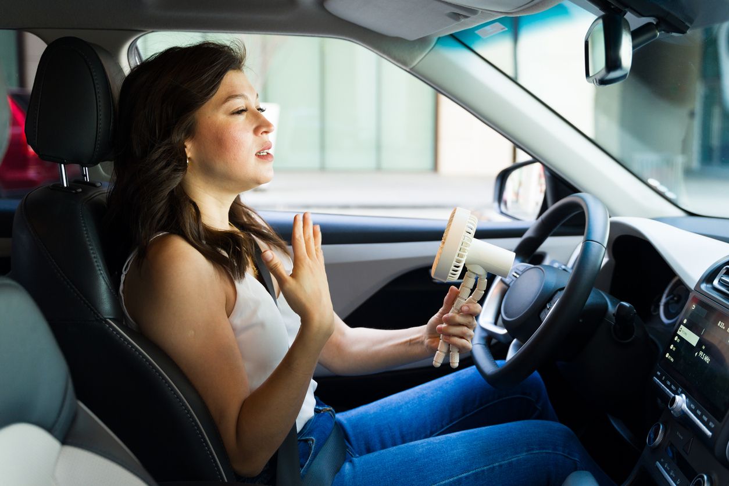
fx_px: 729
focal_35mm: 36
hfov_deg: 53.1
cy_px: 243
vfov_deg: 36.9
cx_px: 364
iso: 500
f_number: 2.8
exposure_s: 1/125
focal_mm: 36
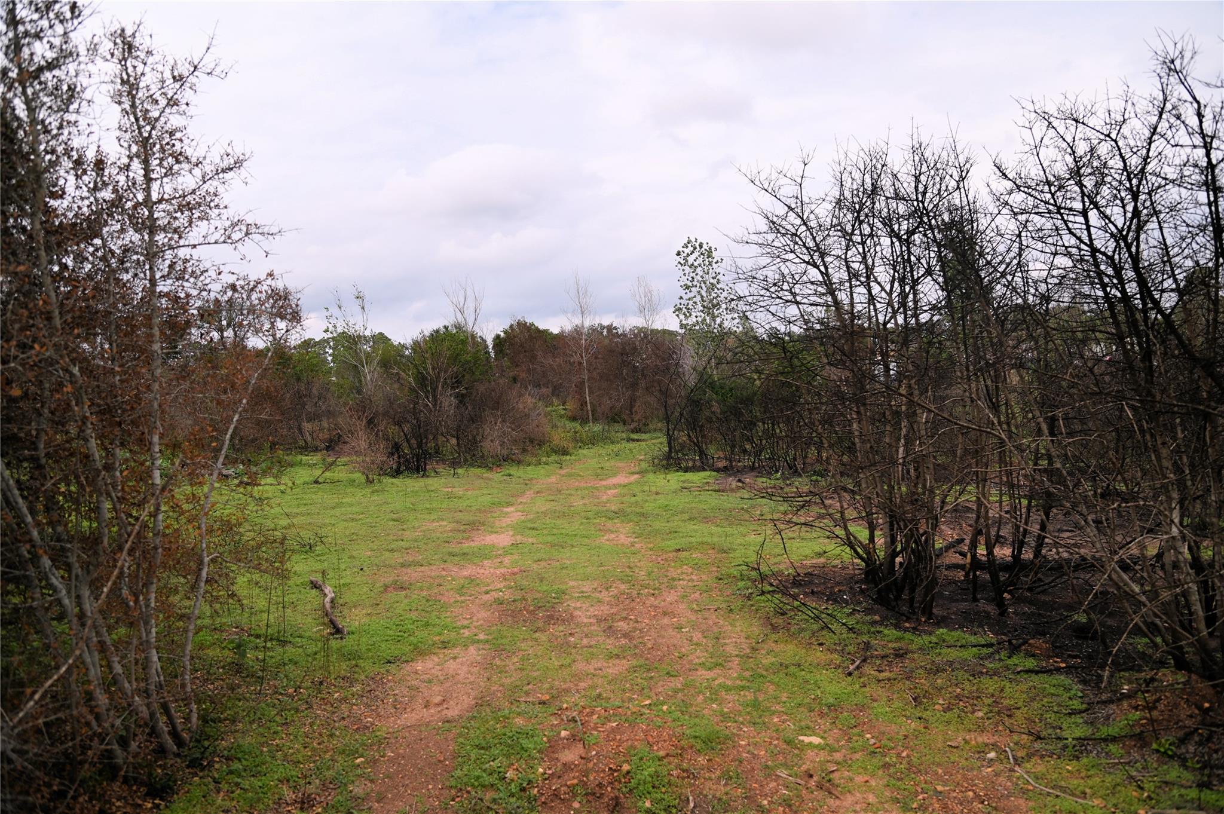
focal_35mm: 24
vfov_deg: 53.1
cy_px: 407
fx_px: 815
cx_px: 612
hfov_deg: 73.8
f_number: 4.5
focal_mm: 24
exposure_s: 1/800
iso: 100
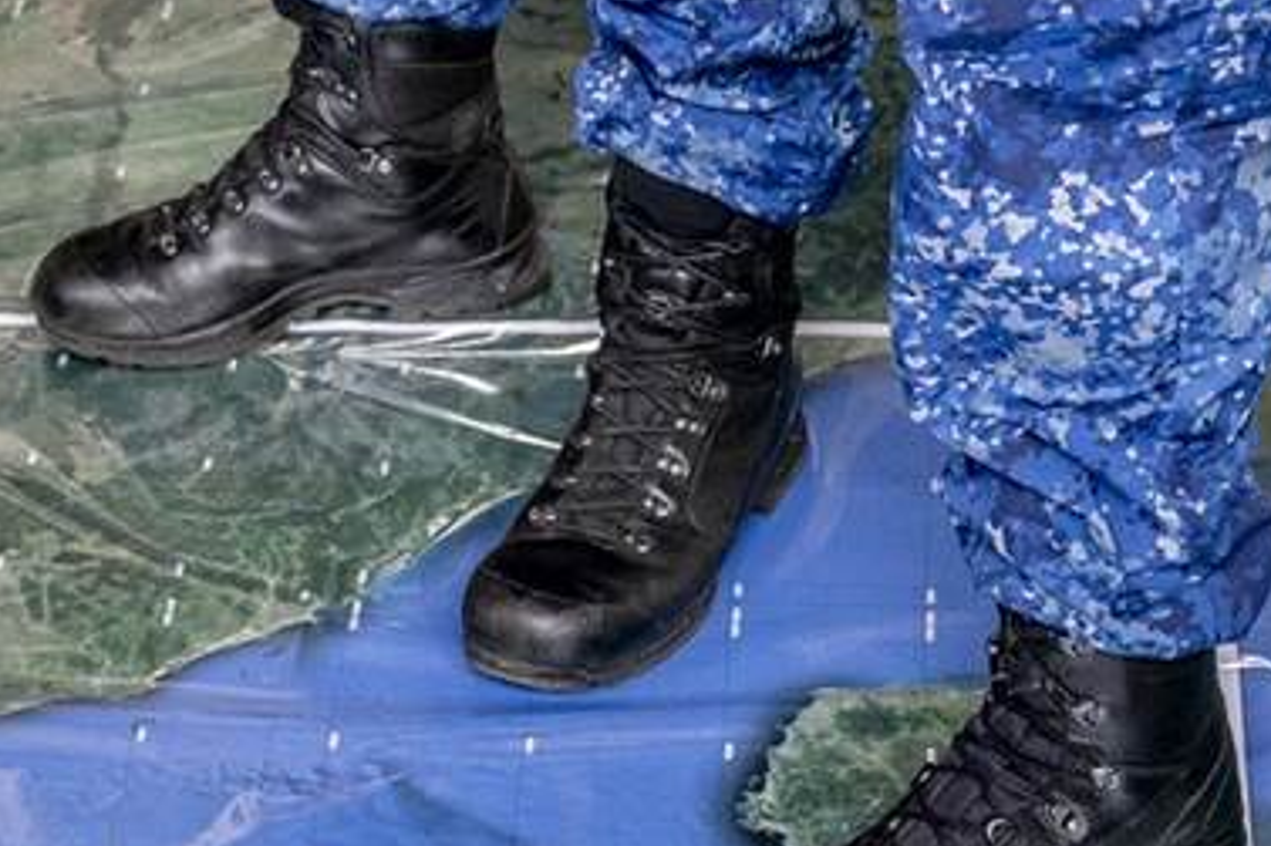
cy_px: 447
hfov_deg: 16.2
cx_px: 347
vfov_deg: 10.9
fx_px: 4446
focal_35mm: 126
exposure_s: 1/125
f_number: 3.5
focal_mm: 38
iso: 3200
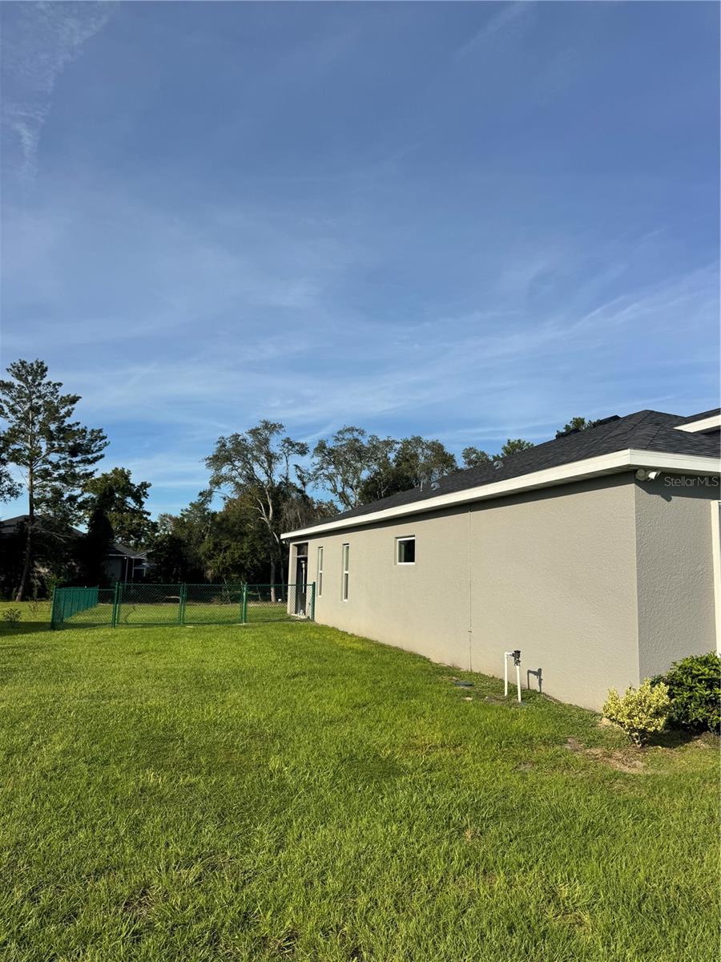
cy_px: 481
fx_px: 667
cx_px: 360
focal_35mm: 24
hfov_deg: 56.8
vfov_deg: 71.6
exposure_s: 1/5814
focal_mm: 6.76
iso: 80
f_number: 1.78
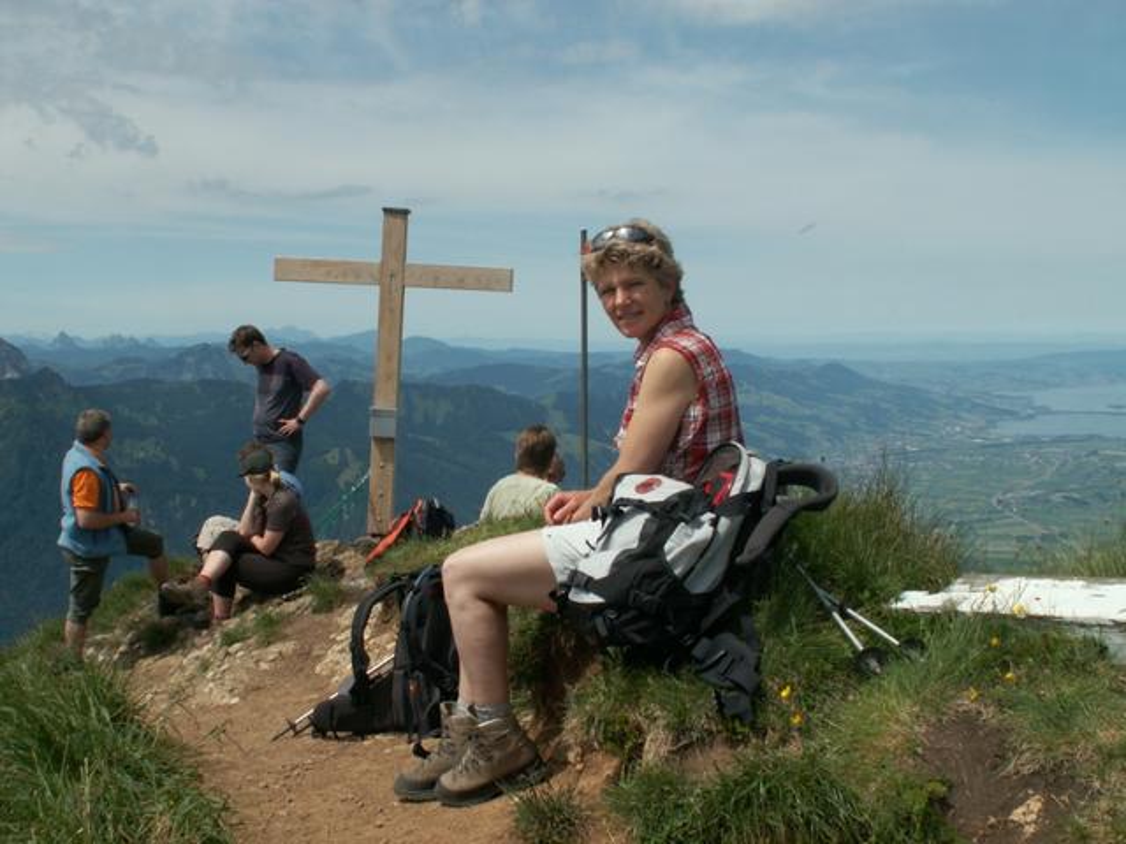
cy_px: 422
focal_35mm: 44
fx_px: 1431
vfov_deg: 32.9
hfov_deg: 42.9
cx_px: 563
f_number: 8
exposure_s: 1/250
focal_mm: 7.23
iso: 50
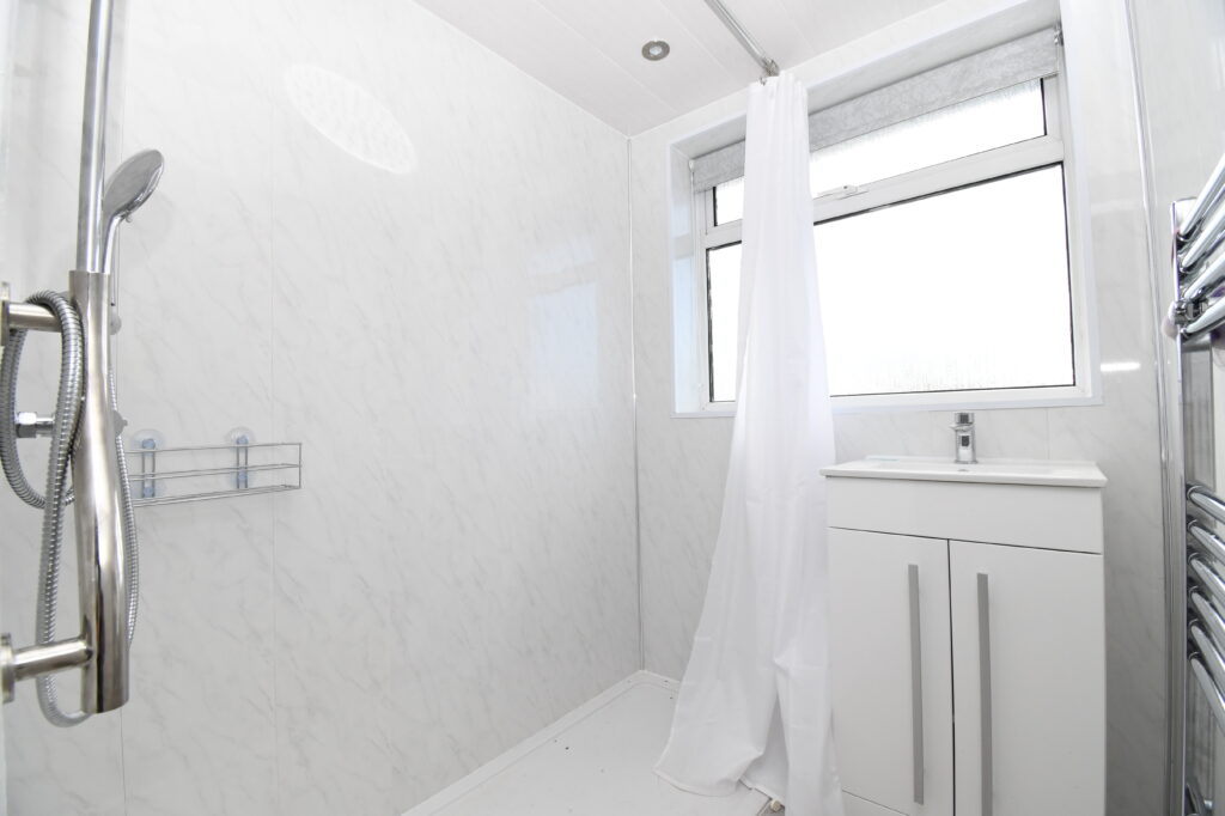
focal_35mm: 15
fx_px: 510
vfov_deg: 77.3
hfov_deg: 100.4
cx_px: 612
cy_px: 408
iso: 560
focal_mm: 10
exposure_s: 1/320
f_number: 9
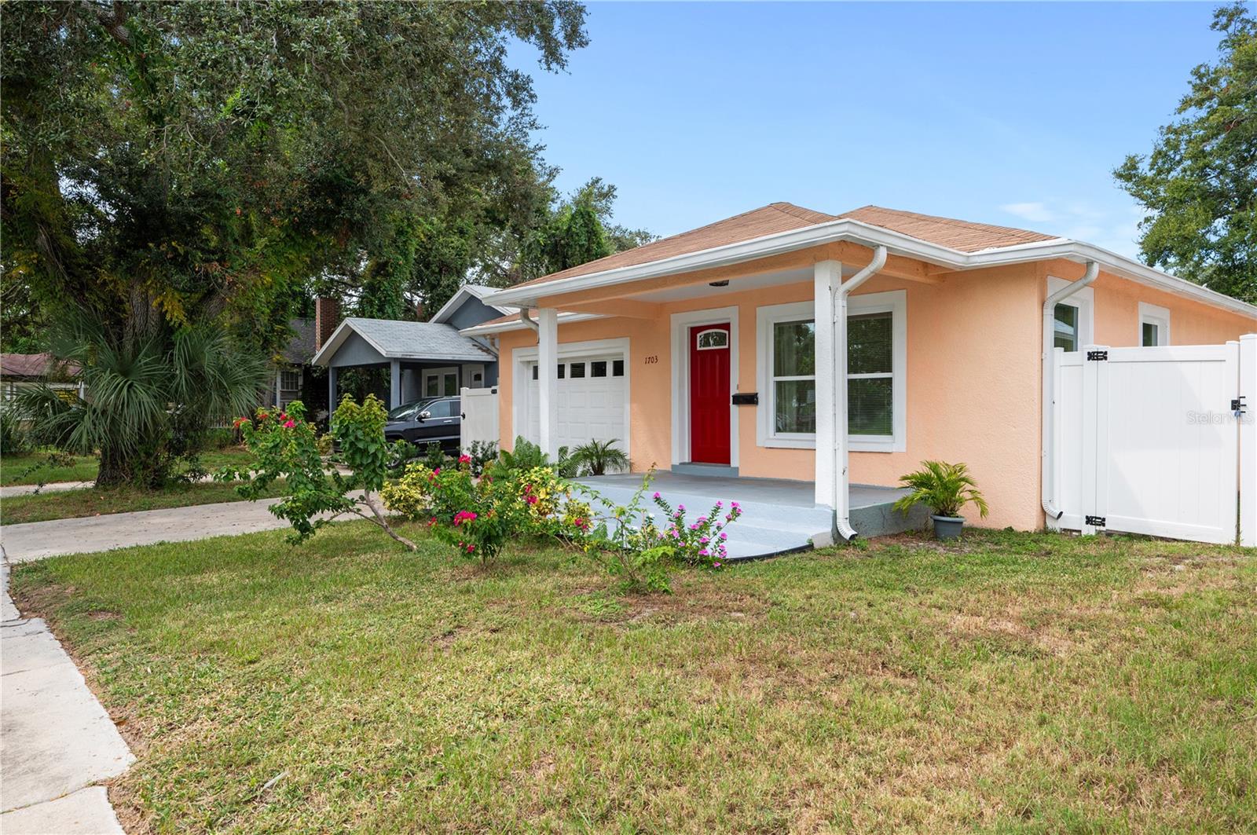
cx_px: 628
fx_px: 767
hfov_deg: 78.6
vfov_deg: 57.1
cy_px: 418
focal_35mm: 22
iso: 200
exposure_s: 1/400
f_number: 8
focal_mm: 22
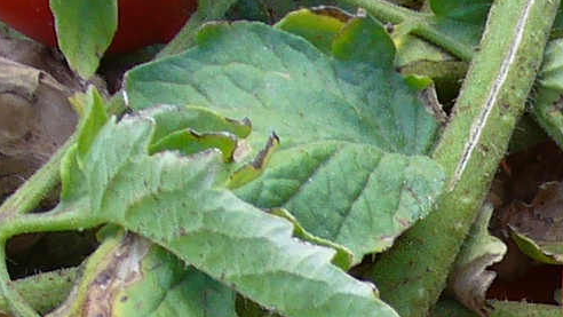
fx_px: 4569
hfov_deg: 6.8
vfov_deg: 3.9
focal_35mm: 306
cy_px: 730
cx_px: 1095
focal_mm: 8.9
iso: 80
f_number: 3.1
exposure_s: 1/200
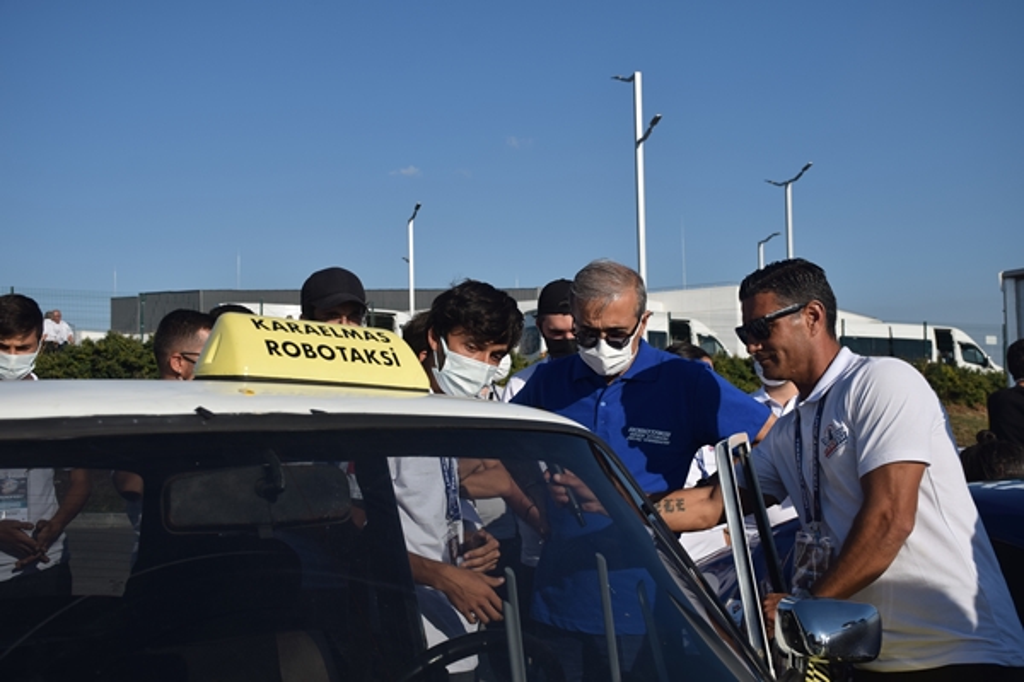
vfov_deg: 33.0
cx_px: 512
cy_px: 341
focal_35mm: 40
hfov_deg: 47.9
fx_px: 1152
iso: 100
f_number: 6.3
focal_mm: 27
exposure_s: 1/800
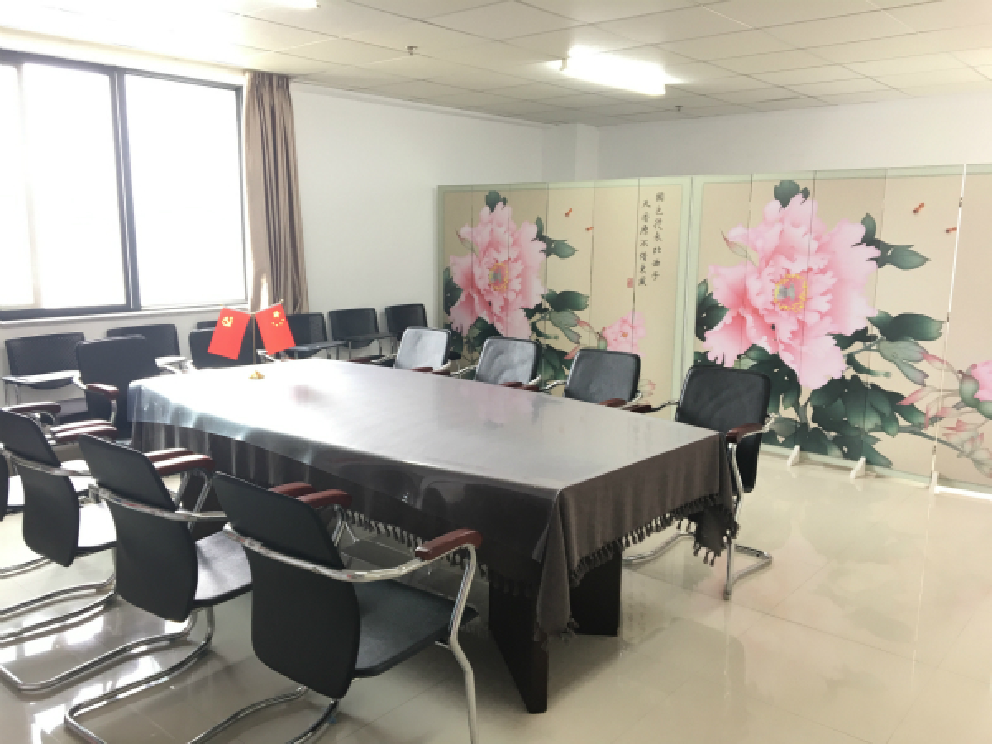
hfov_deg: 61.7
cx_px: 496
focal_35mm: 29
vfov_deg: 48.2
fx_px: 831
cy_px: 372
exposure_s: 1/33
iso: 64
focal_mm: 4.15
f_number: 2.2
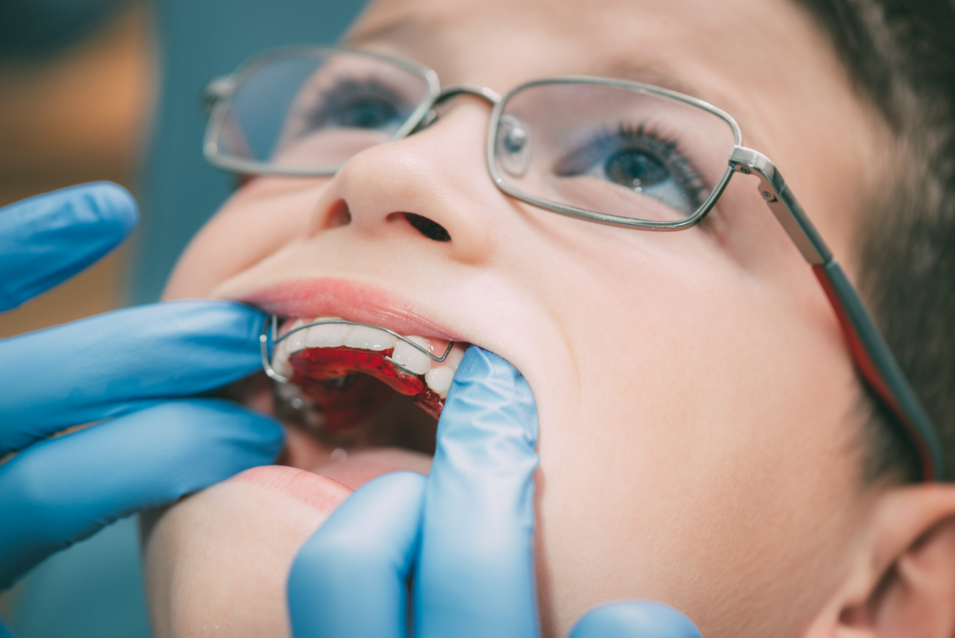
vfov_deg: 13.1
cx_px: 478
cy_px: 319
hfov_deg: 19.4
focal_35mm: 105
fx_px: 2786
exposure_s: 1/100
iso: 250
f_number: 4
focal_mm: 105
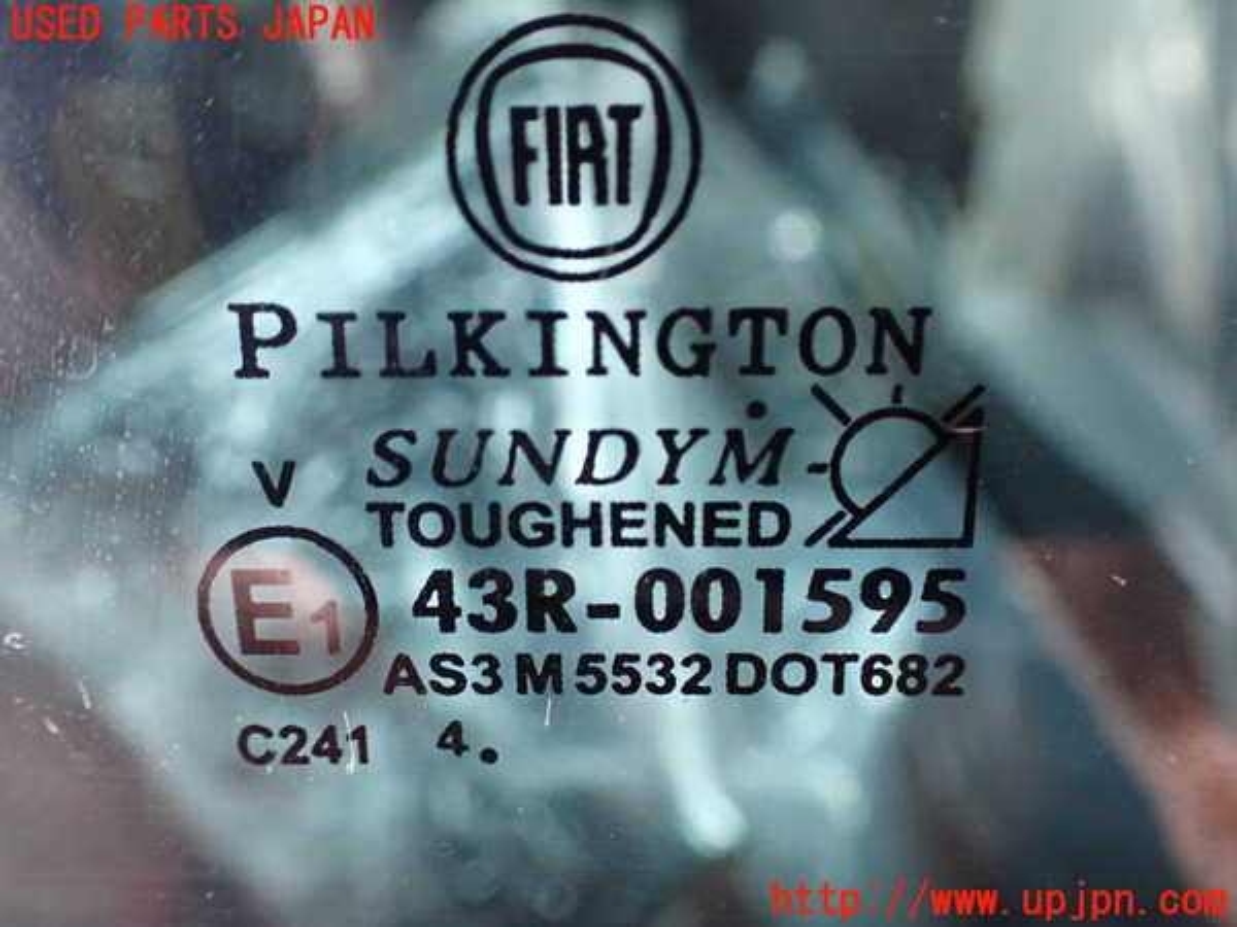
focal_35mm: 30
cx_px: 618
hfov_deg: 60.0
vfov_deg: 46.8
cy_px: 464
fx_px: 1072
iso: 800
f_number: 2.3
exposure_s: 1/50
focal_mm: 5.4
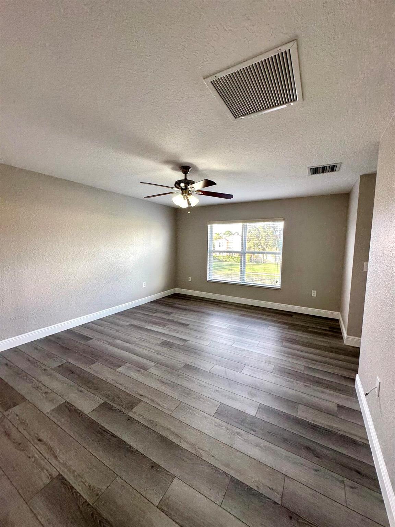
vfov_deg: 102.1
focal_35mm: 14
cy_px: 264
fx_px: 213
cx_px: 198
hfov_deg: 85.7
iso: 100
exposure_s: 1/120
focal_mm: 2.22
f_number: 2.2
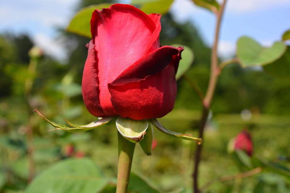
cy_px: 96
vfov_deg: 28.1
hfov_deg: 41.1
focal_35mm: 48
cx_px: 145
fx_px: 387
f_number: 4
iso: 160
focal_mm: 18
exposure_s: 1/1000
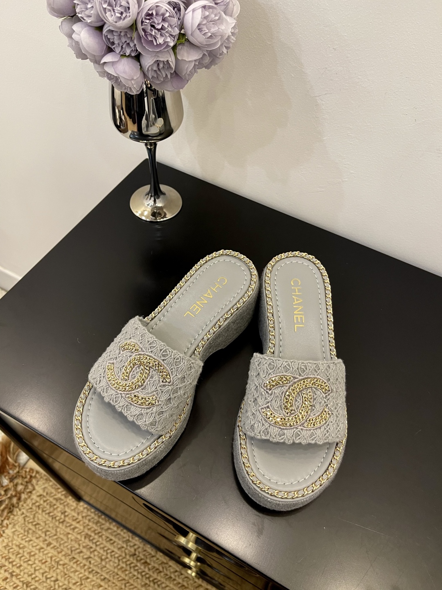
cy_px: 295
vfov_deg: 67.3
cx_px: 221
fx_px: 443
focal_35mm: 26
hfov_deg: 53.1
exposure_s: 1/60
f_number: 1.6
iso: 160
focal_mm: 5.1
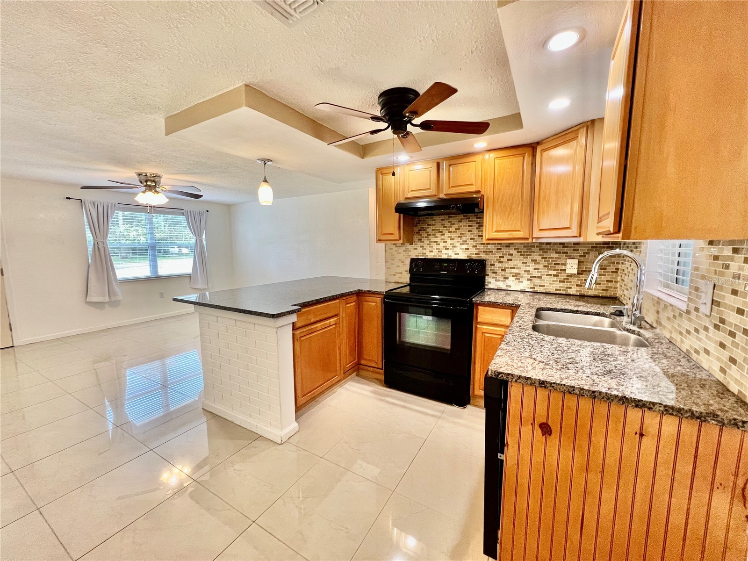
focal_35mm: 13
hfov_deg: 106.2
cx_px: 374
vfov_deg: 89.9
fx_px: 281
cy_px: 280
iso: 200
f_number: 1.8
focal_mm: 1.57
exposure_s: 1/120
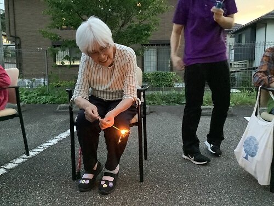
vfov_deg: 45.4
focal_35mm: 31
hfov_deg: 58.4
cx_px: 137
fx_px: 245
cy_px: 103
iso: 800
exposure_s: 1/17
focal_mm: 3.3
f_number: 2.4
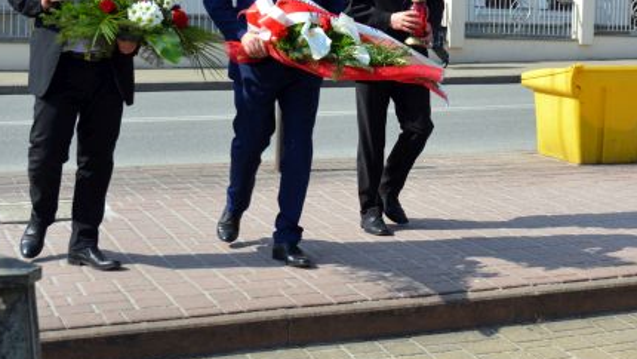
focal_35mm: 57
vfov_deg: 21.0
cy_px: 104
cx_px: 373
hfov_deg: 36.5
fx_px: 963
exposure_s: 1/1600
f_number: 5.6
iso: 400
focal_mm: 26
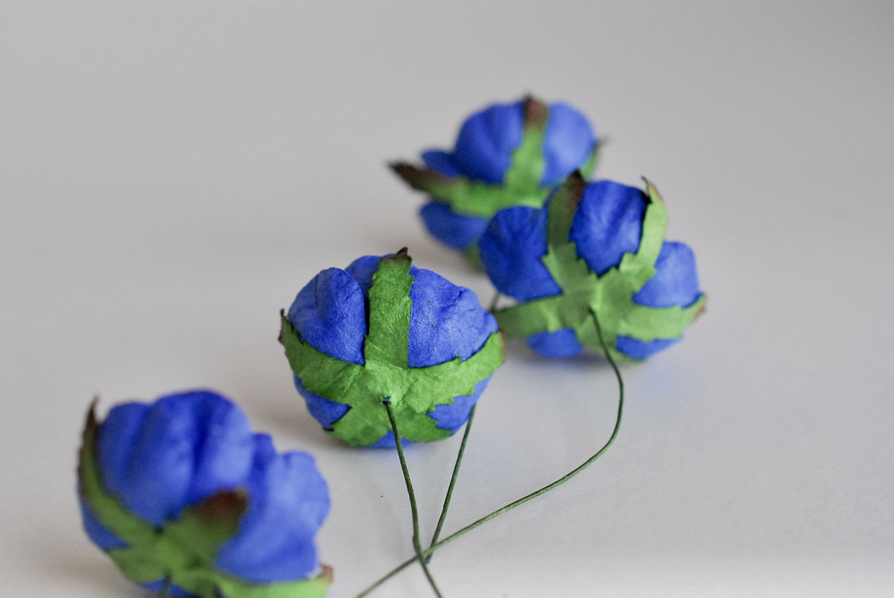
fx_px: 1492
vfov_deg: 22.7
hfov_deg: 33.4
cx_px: 447
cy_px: 299
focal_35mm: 60
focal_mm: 40
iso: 640
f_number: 5.6
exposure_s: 1/80
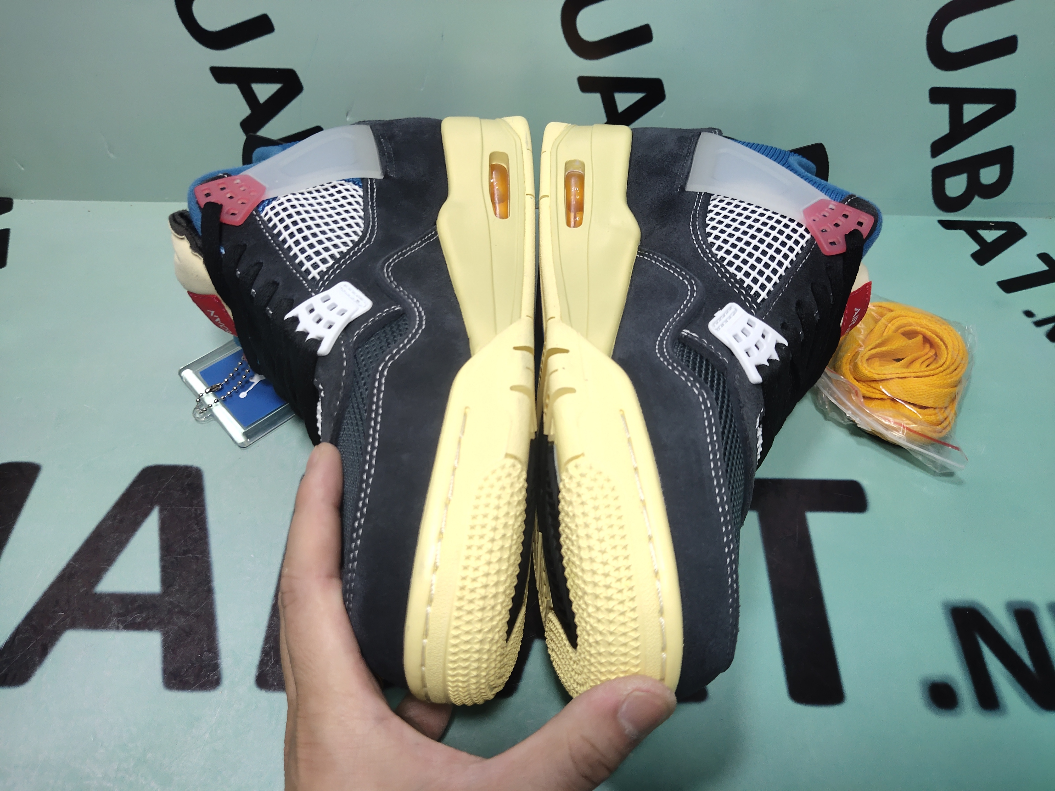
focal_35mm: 30
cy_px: 396
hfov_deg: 60.0
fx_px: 914
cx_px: 528
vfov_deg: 46.8
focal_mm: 4.35
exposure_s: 1/100
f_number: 1.79
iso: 99
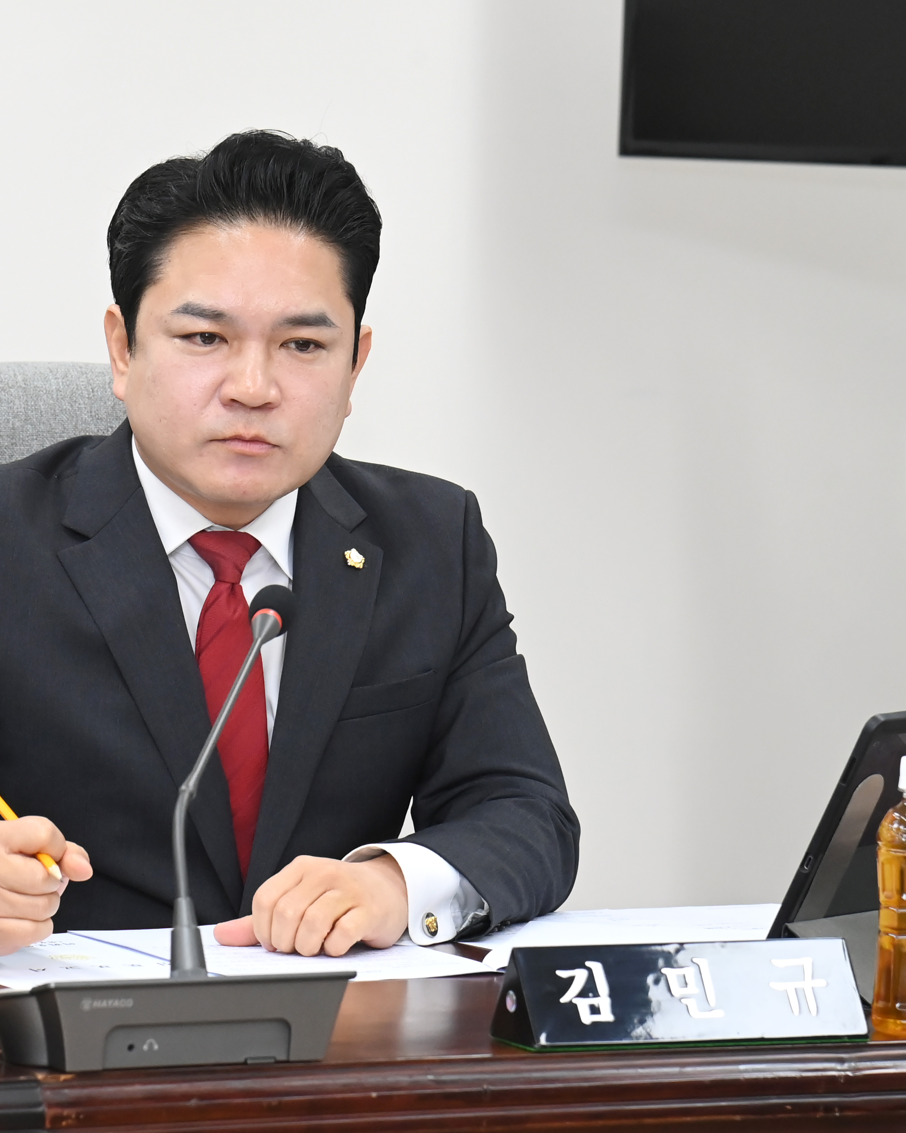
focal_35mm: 170
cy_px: 564
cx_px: 282
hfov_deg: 9.1
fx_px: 5698
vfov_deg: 11.4
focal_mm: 120
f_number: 6.3
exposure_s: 1/250
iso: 3200
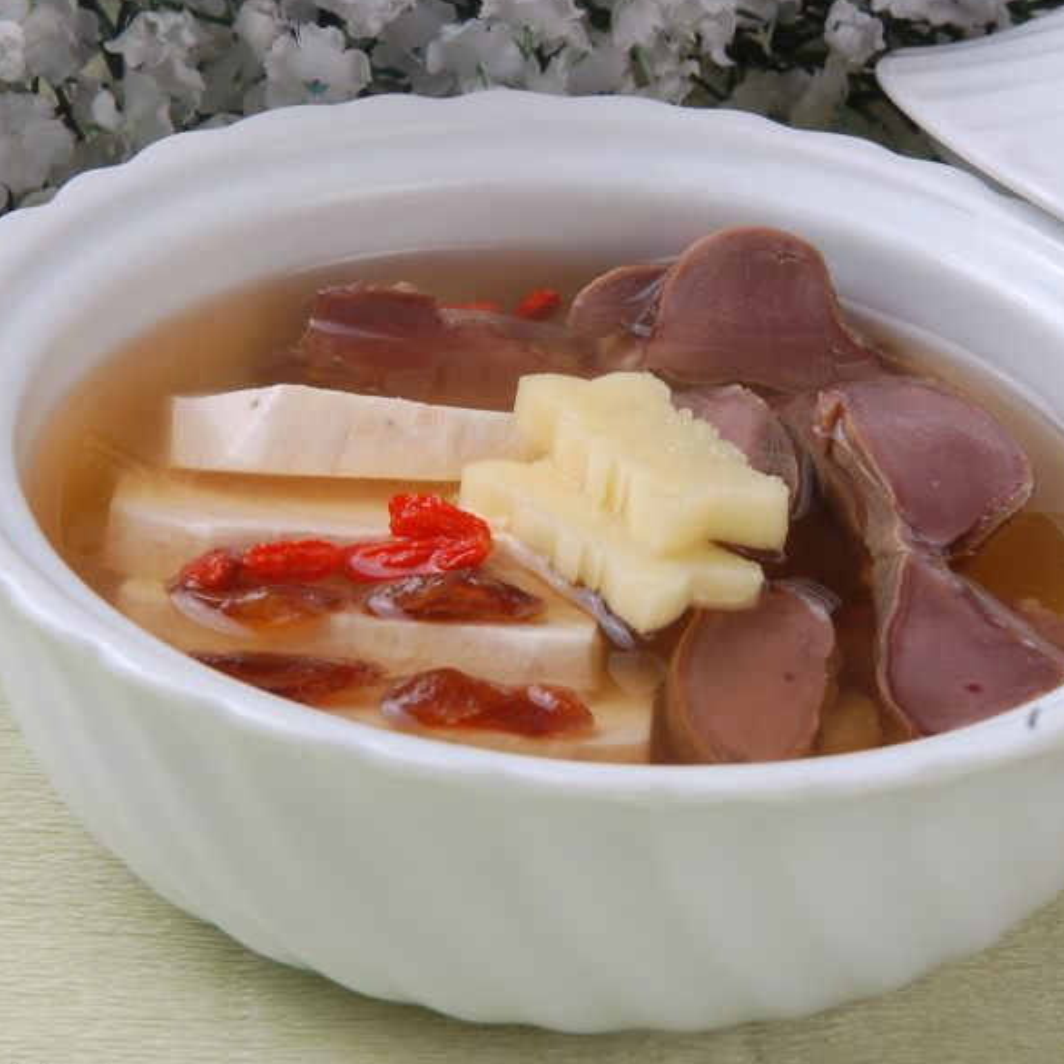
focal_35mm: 129
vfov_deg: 13.5
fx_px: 4486
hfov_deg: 13.5
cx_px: 650
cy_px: 491
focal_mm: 58
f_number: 13
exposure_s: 1/400
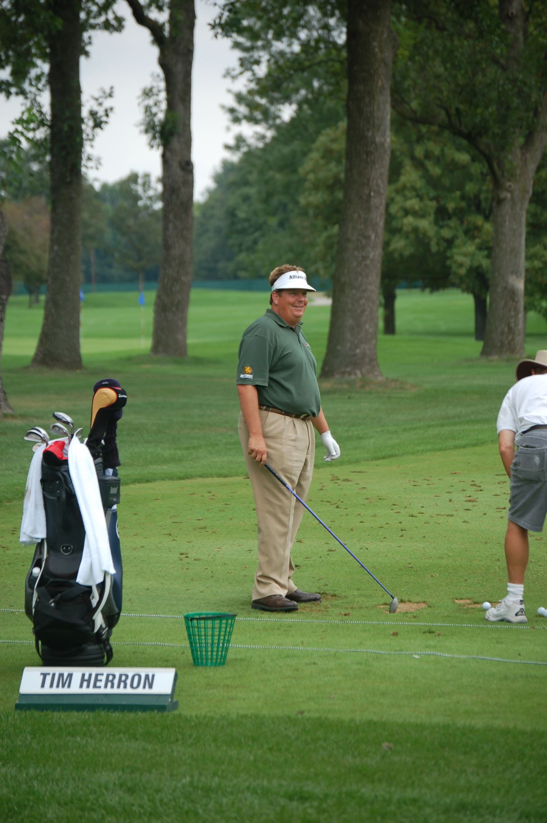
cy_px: 412
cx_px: 274
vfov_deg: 13.1
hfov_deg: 8.7
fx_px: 3597
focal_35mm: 158
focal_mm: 105
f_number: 4.8
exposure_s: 1/125
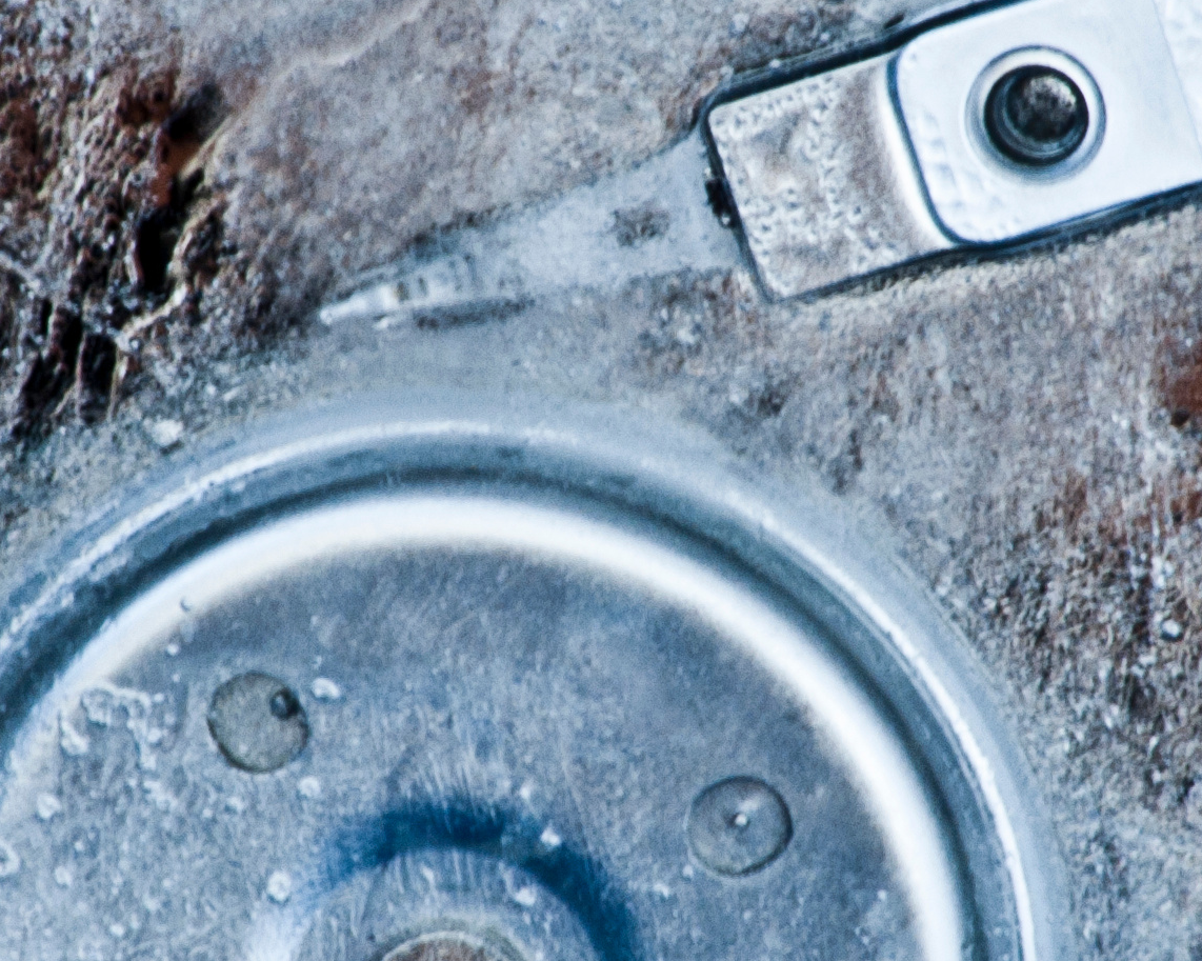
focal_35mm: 1030
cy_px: 448
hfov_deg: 1.9
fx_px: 36624
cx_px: 647
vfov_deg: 1.5
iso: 200
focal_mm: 195
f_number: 18
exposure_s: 1/2.5
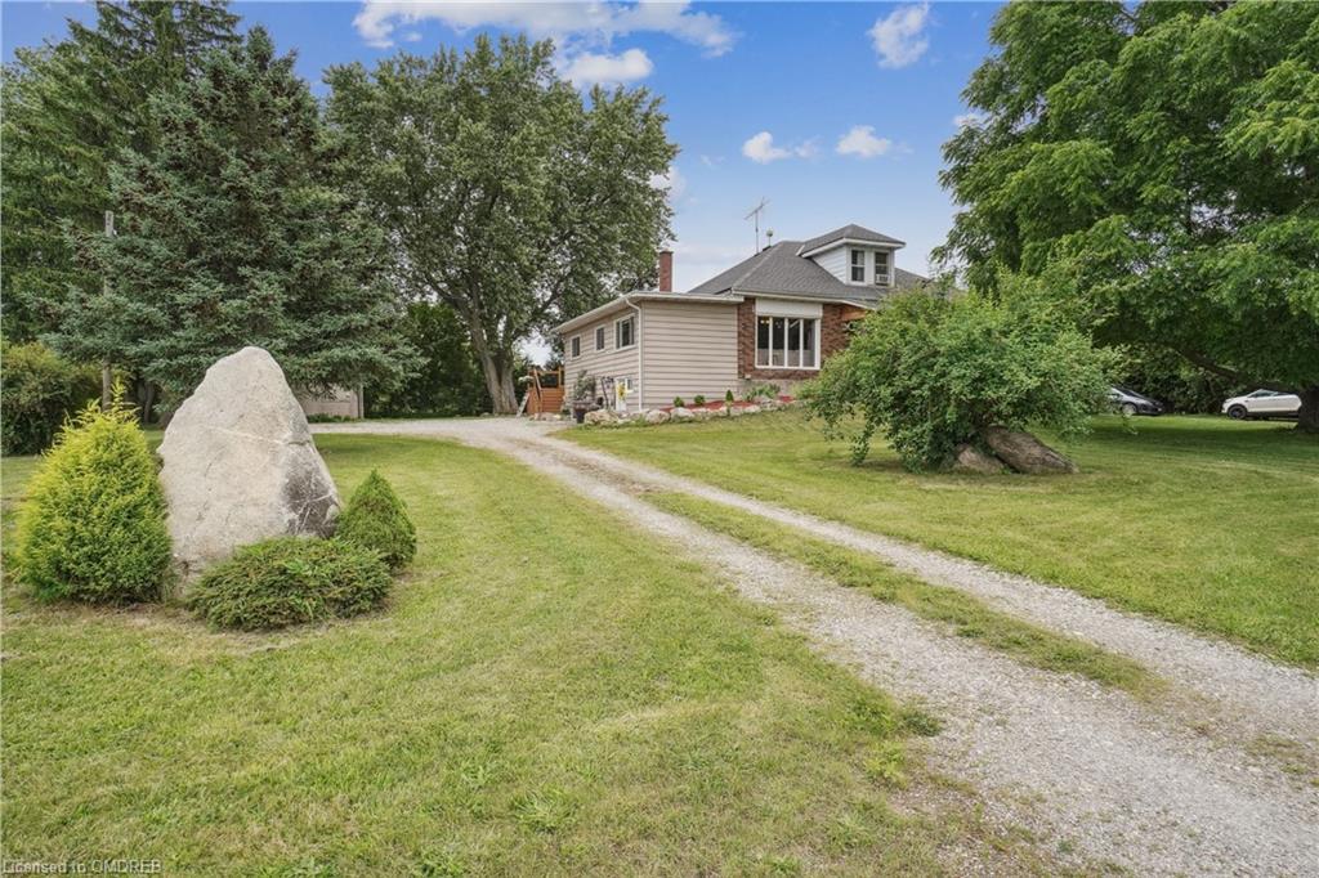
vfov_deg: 63.2
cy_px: 439
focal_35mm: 20
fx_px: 714
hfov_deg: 85.4
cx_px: 660
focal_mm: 13
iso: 400
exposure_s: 1/500
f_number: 8
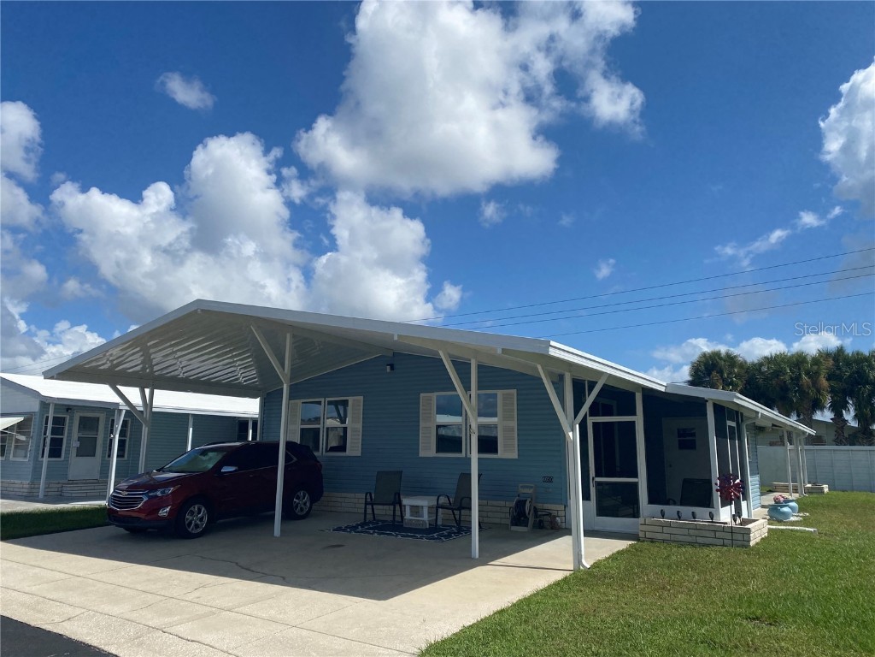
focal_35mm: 26
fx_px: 657
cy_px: 328
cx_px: 438
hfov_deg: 67.3
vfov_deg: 53.1
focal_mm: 4.25
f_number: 1.8
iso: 32
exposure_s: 1/4608
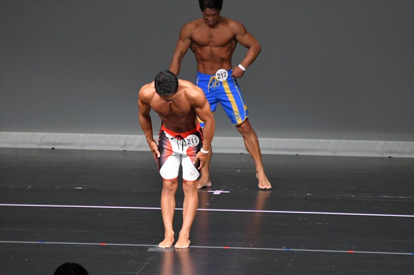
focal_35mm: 375
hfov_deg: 5.5
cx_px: 207
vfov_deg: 3.7
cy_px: 138
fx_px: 4310
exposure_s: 1/400
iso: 5000
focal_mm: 250
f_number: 5.6
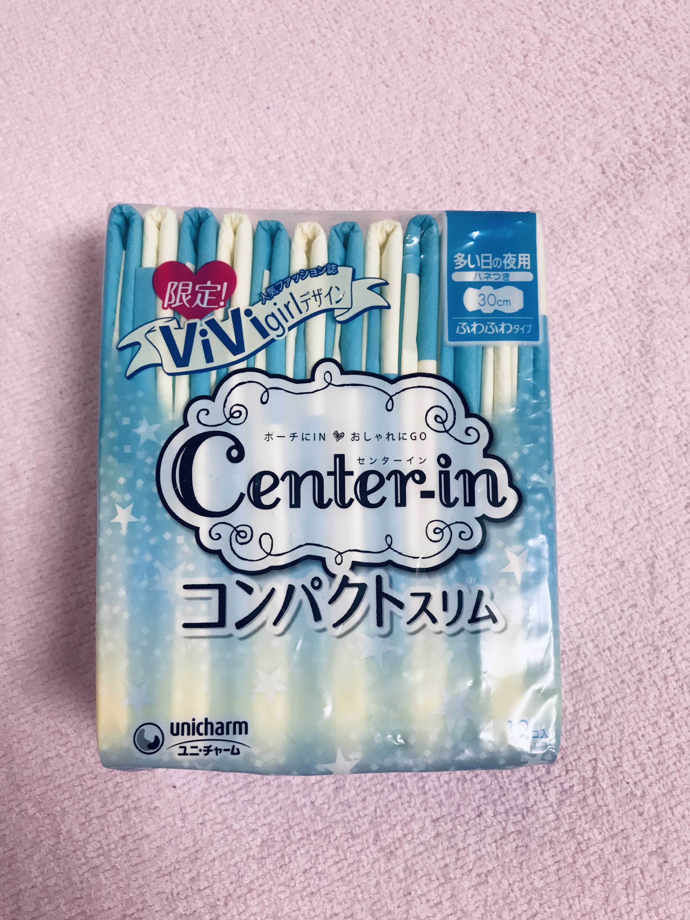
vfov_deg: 63.4
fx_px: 744
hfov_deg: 49.7
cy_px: 460
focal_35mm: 28
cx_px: 345
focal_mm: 3.99
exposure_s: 1/24
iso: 40
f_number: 1.8
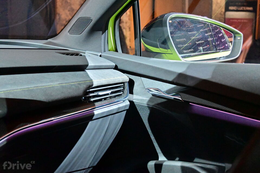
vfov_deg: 21.6
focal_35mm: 63
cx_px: 130
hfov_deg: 31.9
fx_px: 455
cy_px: 86
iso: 7200
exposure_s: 1/60
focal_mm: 42
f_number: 5.6
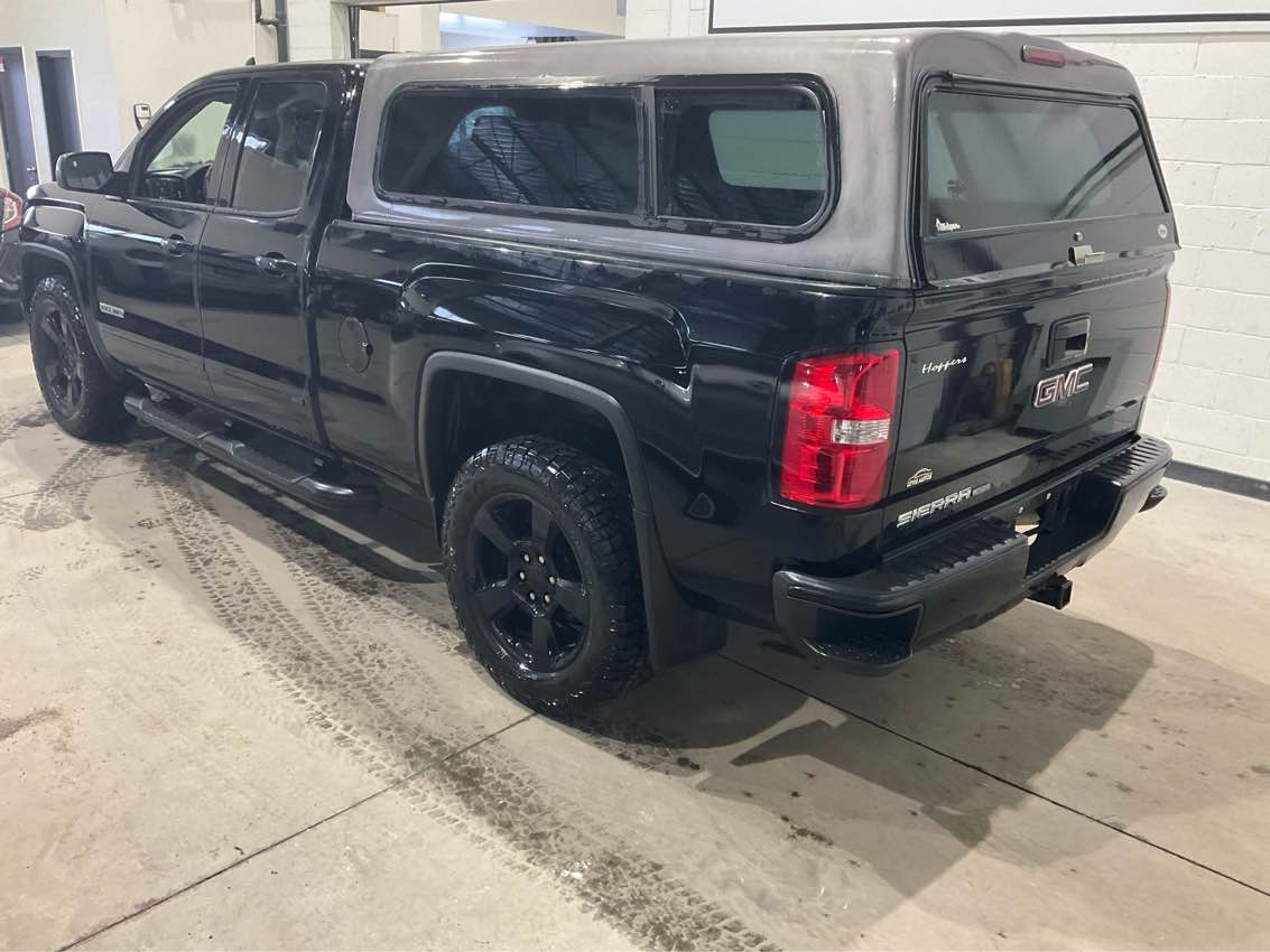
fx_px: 1064
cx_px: 635
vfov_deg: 48.2
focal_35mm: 29
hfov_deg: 61.7
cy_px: 476
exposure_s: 1/60
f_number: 1.8
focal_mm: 3
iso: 160
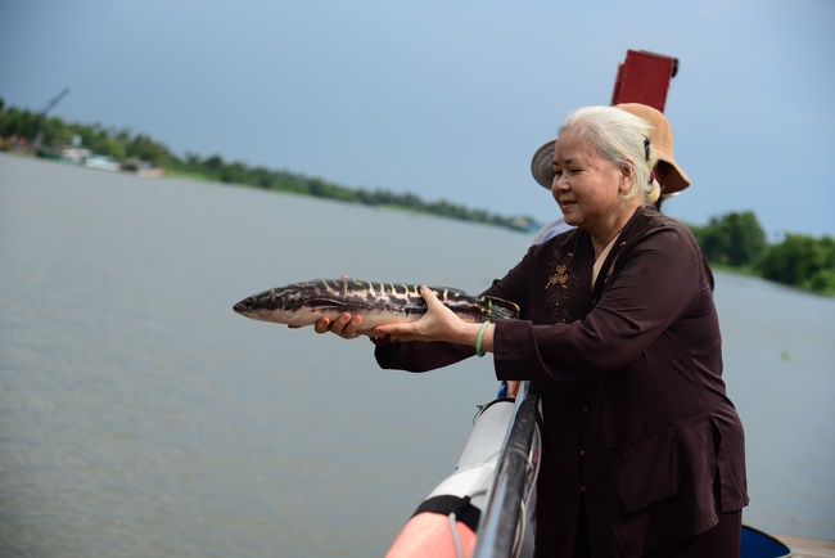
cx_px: 418
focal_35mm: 65
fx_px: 1508
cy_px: 279
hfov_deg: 30.9
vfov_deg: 20.9
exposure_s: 1/3200
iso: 320
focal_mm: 65
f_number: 4
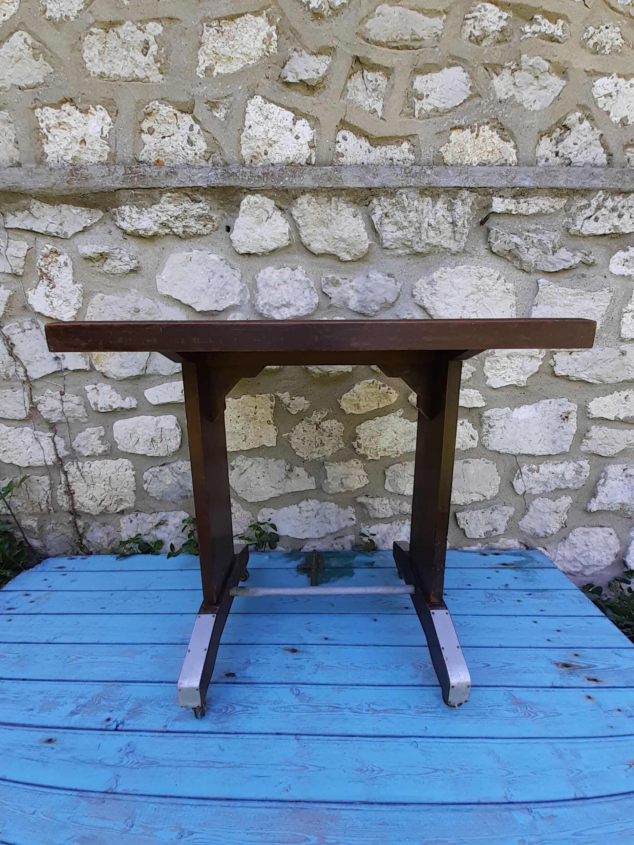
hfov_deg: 89.9
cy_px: 422
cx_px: 317
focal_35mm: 13
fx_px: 317
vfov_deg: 106.2
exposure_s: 1/138
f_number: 2.2
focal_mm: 1.13
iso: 40
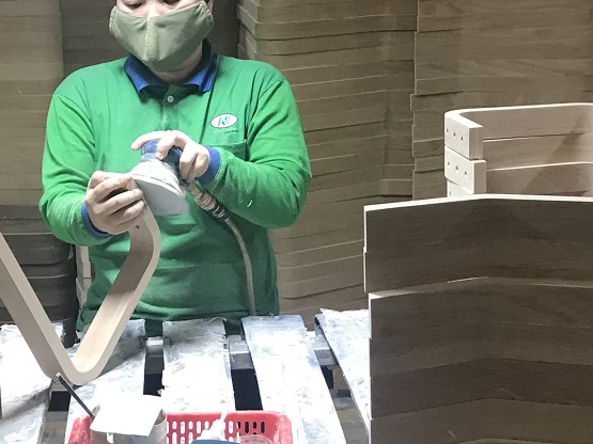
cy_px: 148
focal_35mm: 74
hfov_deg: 26.3
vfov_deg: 19.8
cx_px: 248
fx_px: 1267
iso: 40
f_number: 1.8
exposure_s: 1/25
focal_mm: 3.99
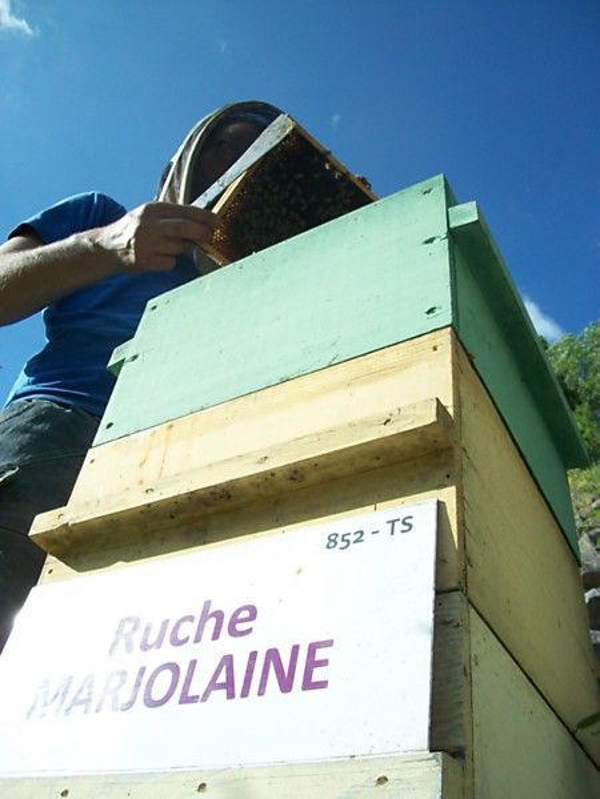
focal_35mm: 32
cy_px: 400
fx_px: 740
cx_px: 300
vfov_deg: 56.8
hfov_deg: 44.2
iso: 80
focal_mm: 5.7
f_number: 5.5
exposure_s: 1/320
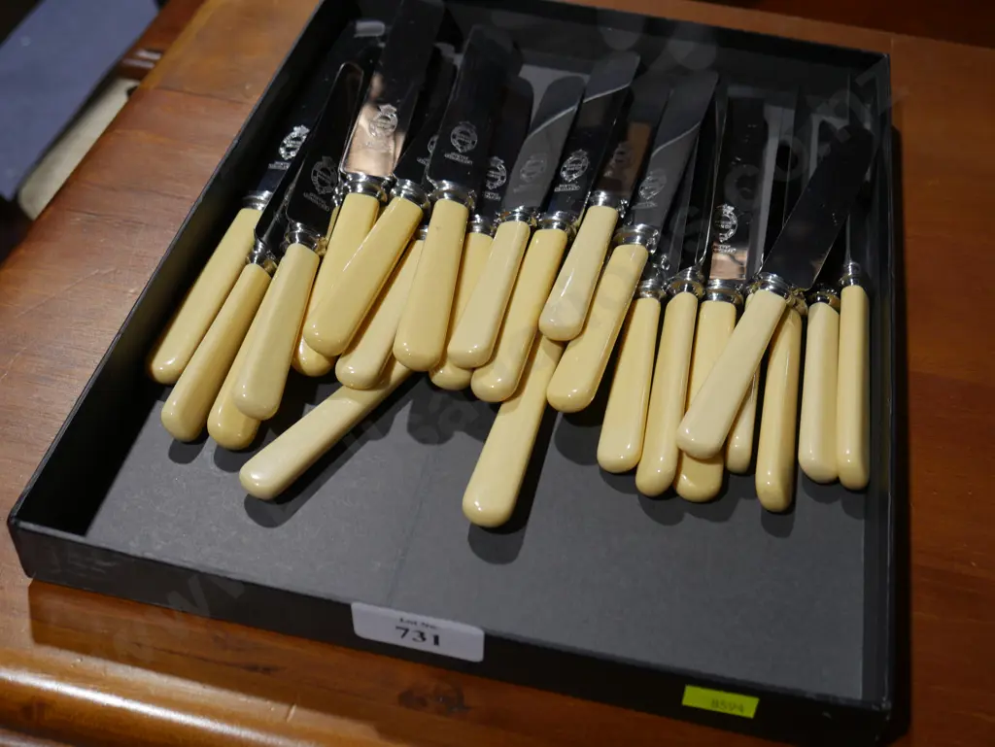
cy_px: 374
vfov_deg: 32.9
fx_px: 1265
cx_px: 498
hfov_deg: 42.9
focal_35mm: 44
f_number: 4.7
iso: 250
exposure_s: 1/60
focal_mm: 22
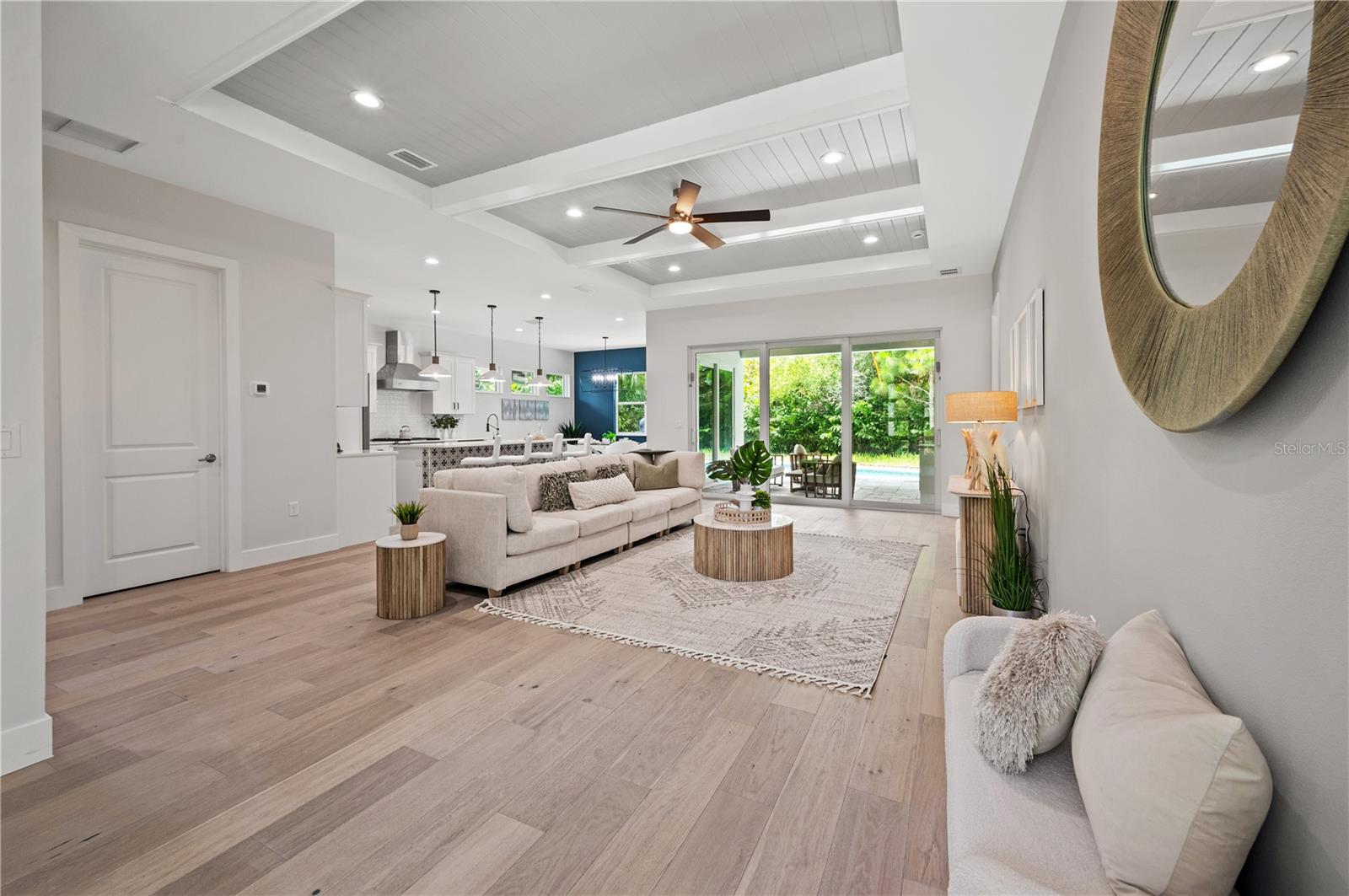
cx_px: 674
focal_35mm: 14
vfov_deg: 81.1
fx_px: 524
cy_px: 448
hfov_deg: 104.3
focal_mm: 14
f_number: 10
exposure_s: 1/15
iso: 1250
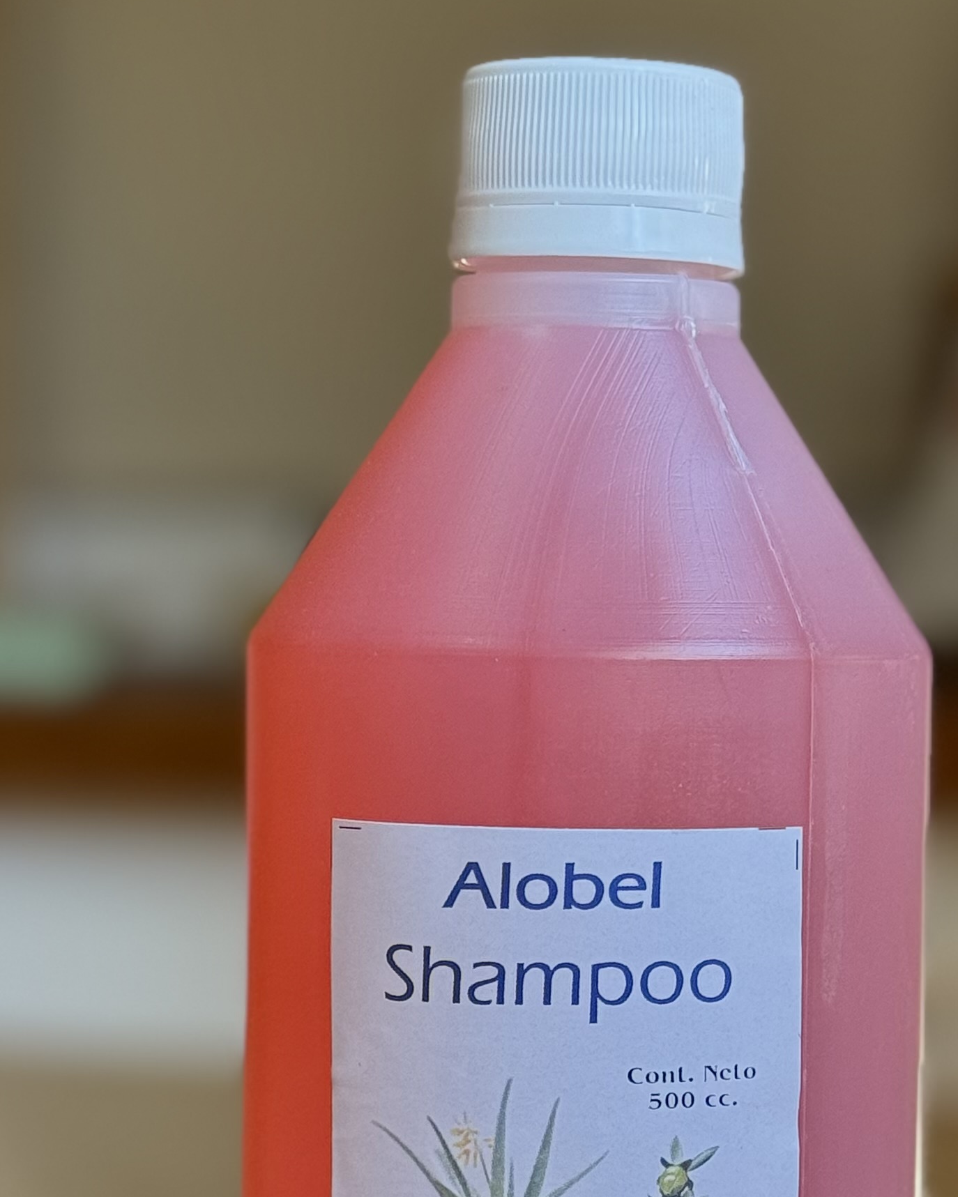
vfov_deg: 17.4
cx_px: 563
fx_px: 3898
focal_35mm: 110
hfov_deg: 14.0
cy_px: 844
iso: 100
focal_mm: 6.76
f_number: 1.78
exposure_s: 1/73
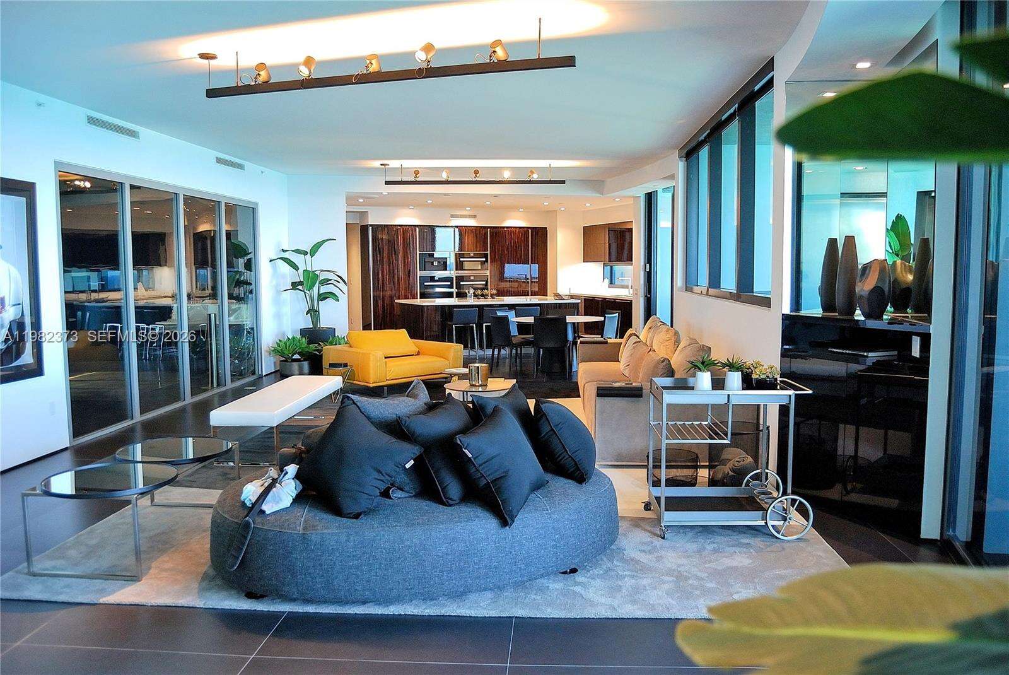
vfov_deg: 48.0
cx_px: 504
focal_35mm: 27
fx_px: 757
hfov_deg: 67.3
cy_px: 338
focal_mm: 18
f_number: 3.5
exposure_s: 1/30
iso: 560
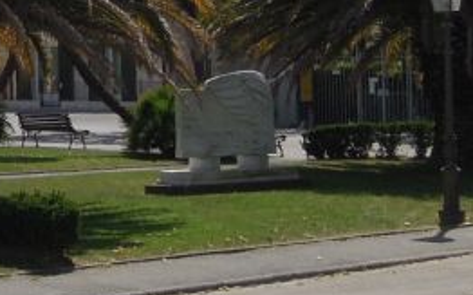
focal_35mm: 166
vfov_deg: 7.8
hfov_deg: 12.1
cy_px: -89
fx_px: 2137
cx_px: -202
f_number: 4.6
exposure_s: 1/1600
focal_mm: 7.2
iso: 160
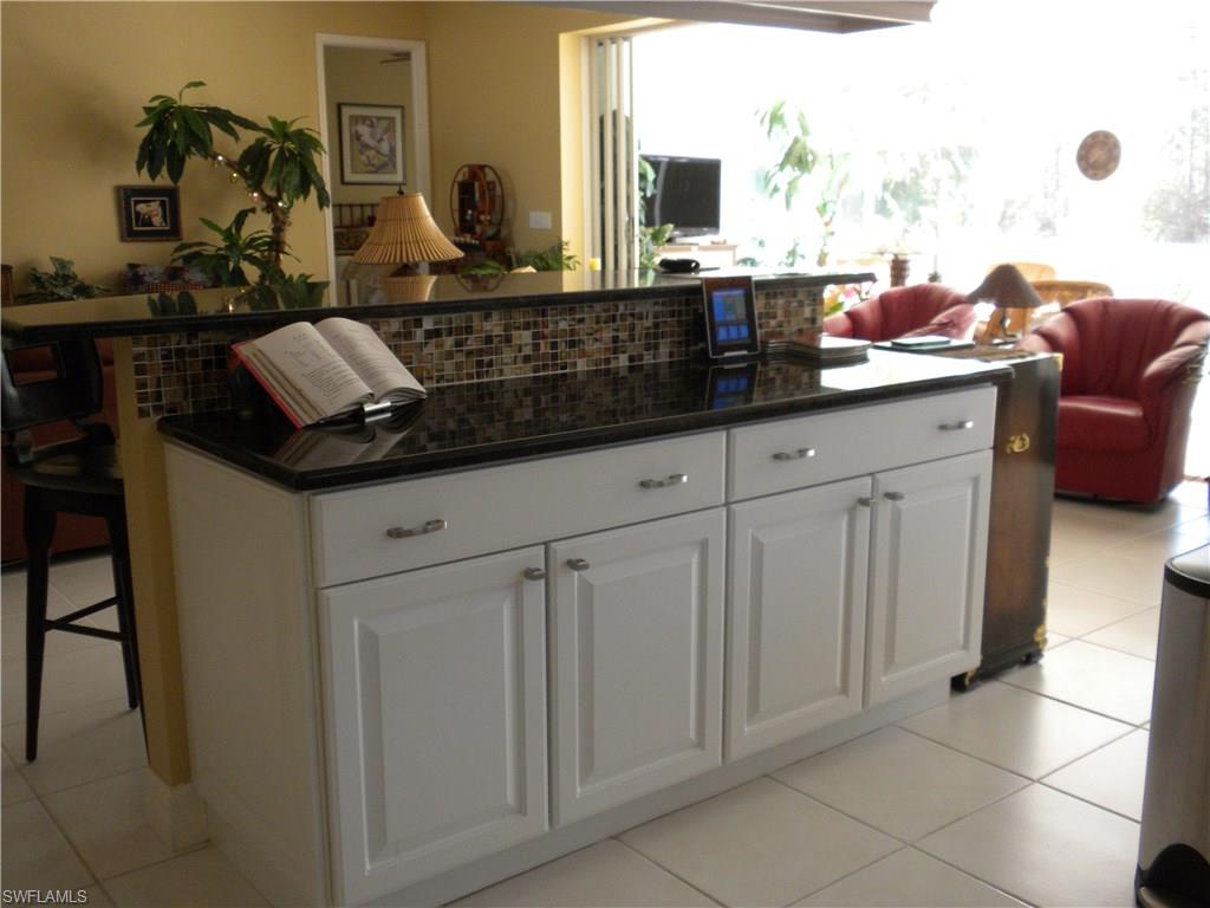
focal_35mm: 37
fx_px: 1293
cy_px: 454
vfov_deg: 38.7
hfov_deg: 50.1
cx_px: 605
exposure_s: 1/46.6
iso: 192
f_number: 3.5
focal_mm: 6.6
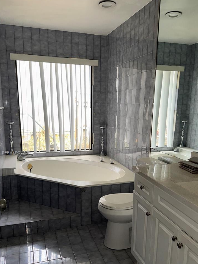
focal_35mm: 30
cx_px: 103
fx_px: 229
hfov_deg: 46.8
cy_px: 153
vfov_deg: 59.6
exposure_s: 1/32
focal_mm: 6.76
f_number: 1.78
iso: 80
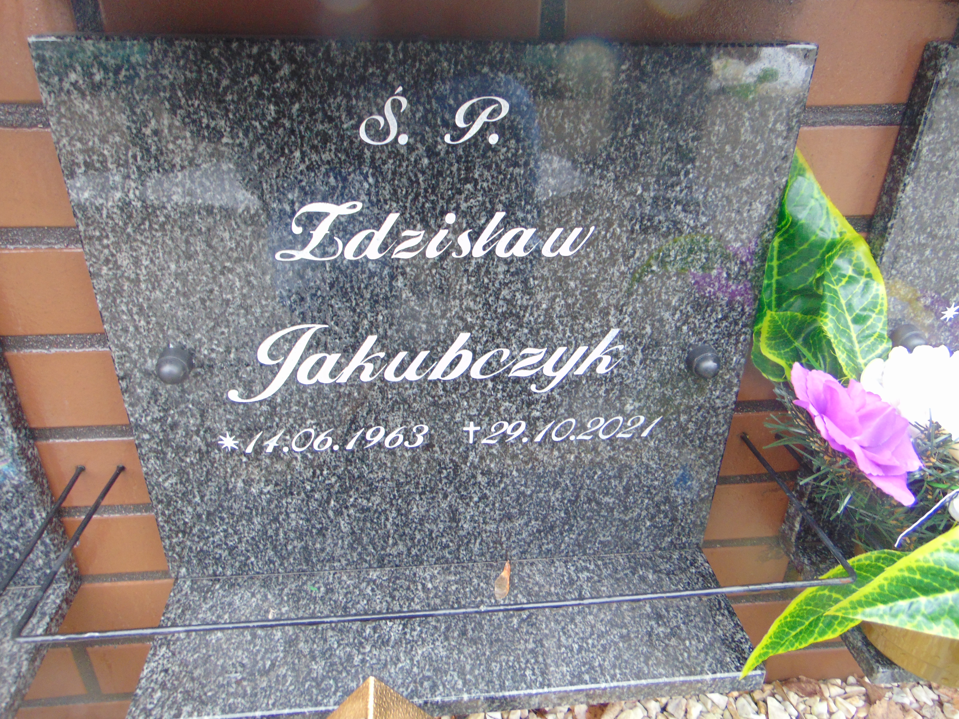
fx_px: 693
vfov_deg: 54.9
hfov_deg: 69.4
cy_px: 360
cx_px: 480
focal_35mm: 25
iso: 160
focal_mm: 4.5
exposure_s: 1/30
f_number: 3
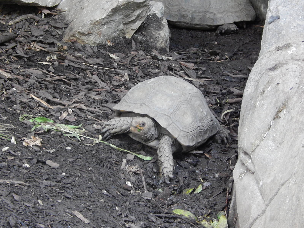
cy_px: 114
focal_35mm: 162
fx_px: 1423
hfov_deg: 12.2
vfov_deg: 9.2
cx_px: 152
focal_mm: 28.7
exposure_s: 1/15
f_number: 5.1
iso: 720
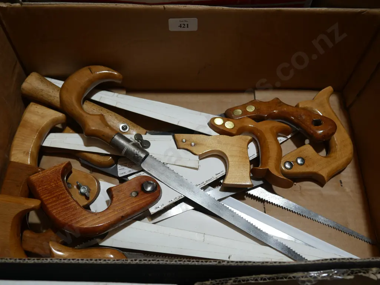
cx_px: 190
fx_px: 417
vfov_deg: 37.8
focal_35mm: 38
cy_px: 142
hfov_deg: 49.0
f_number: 4.1
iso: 200
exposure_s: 1/125
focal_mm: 19
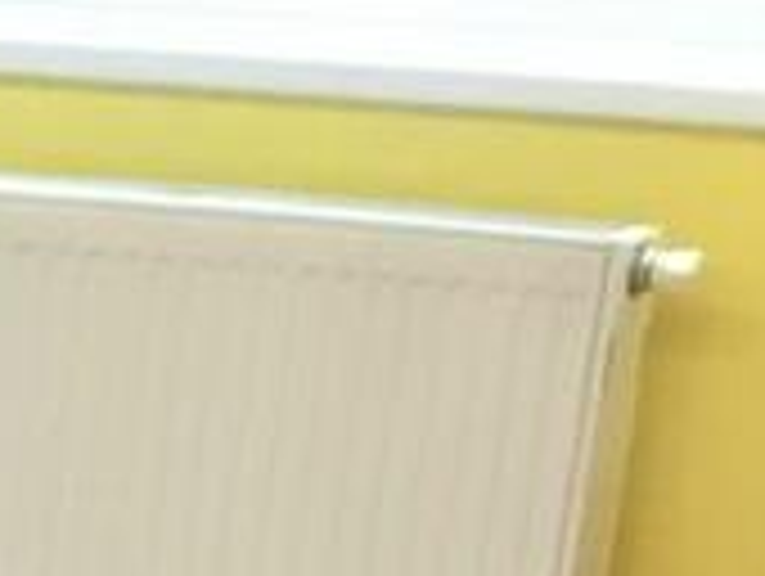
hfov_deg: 7.1
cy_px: 2156
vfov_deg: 5.5
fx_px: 5400
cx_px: -1647
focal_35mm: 244
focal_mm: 3.3
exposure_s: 1/33
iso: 80
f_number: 2.4
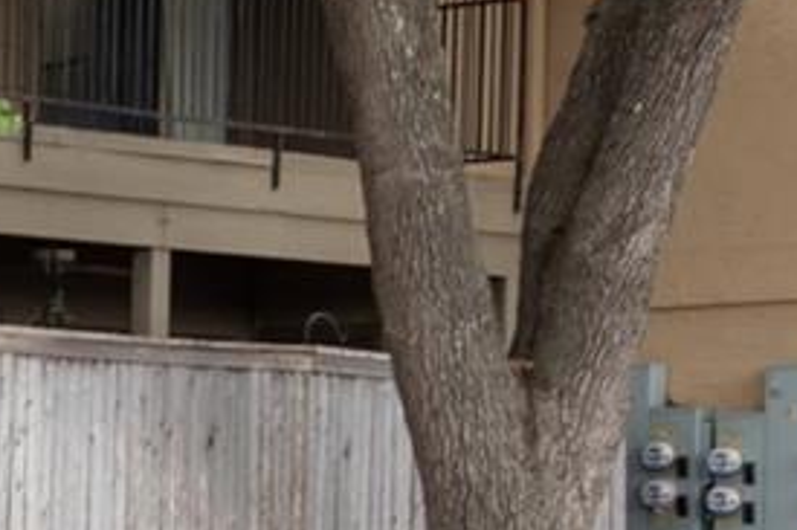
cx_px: -603
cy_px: 547
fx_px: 3297
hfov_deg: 12.6
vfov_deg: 9.1
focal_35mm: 149
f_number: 8
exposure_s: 1/40
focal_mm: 20
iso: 400
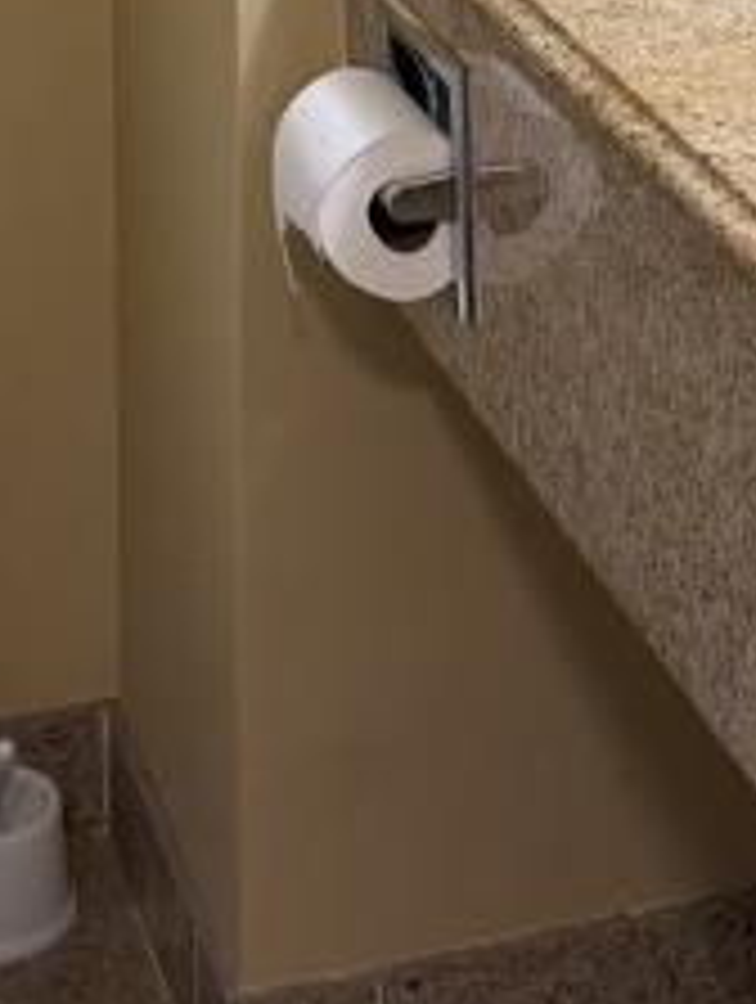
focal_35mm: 110
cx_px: 500
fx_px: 3194
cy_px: -419
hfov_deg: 13.5
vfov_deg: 16.5
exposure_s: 1/120
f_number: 1.78
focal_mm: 6.76
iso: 160
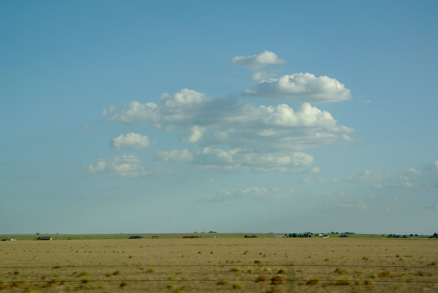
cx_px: 219
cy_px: 146
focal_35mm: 81
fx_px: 987
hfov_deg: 25.0
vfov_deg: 16.9
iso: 180
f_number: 5.3
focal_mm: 30.3
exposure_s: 1/250
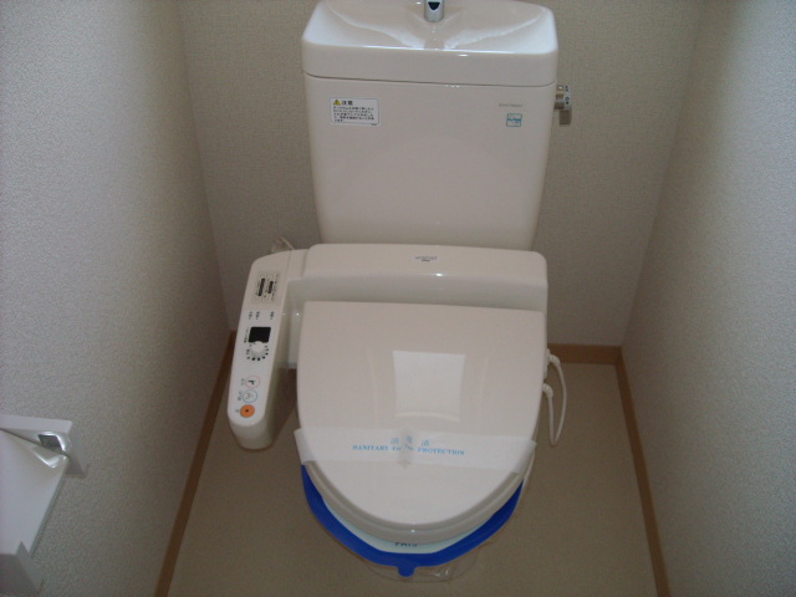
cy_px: 298
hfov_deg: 52.6
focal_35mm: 35
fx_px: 805
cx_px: 398
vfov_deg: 40.7
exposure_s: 1/60
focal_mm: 5.7
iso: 200
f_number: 2.8
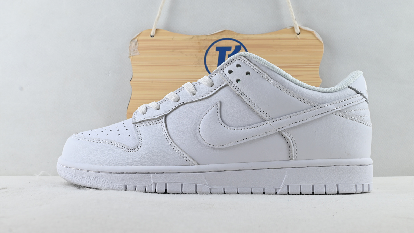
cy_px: 128
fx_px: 426
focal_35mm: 39
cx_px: 208
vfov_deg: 30.6
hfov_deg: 51.8
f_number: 10
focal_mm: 24.5
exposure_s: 1/15
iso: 100
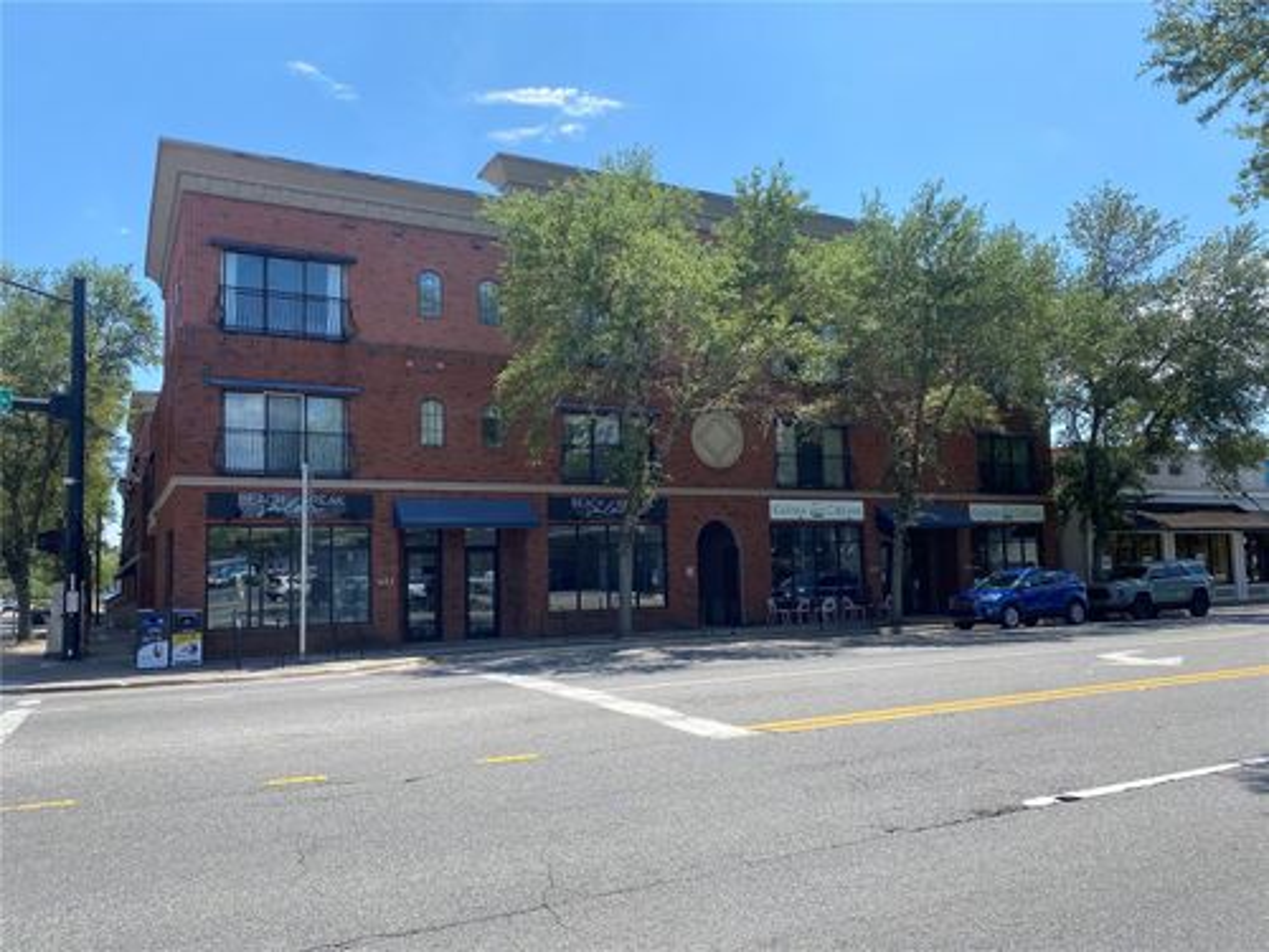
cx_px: 634
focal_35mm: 26
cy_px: 476
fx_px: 953
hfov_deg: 67.3
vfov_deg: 53.1
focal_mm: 4.25
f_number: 1.8
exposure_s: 1/2066
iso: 32
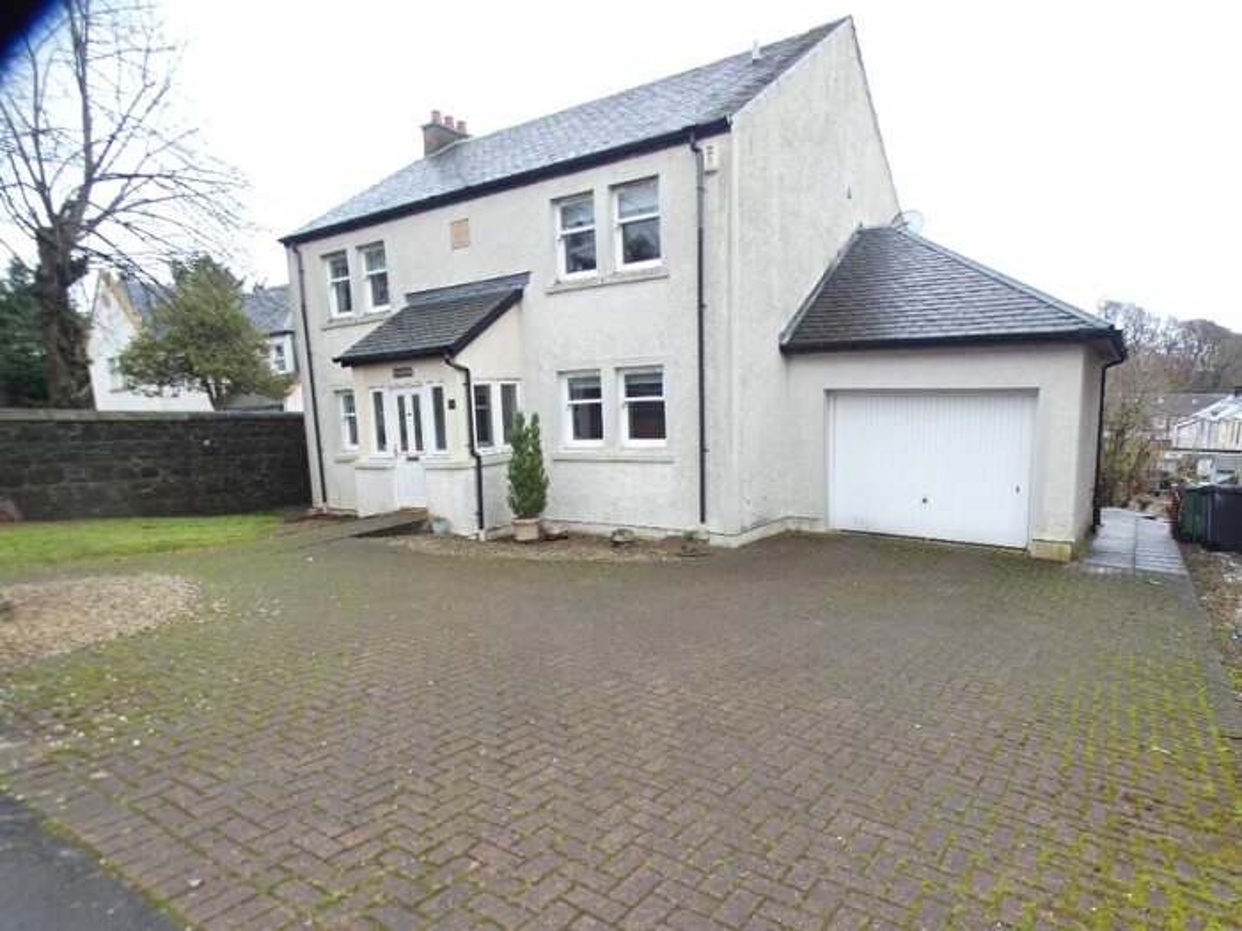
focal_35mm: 20
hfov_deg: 81.7
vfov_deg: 66.0
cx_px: 621
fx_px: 718
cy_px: 466
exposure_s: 1/30
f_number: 2.8
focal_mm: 3.6
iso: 80
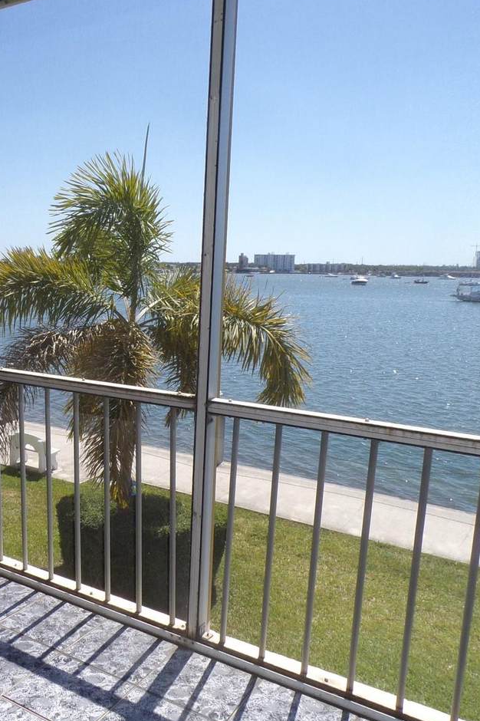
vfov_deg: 55.8
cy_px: 356
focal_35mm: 34
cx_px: 80
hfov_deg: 37.1
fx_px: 680
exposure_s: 1/280
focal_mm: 4.3
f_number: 5.8
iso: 80
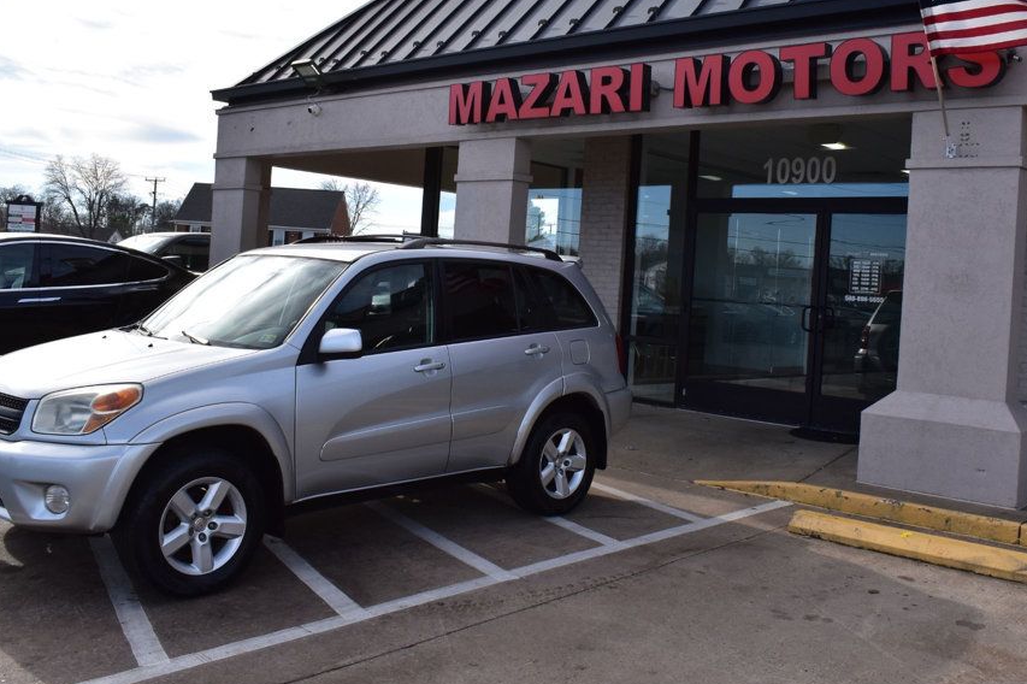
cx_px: 554
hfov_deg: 53.1
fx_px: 1027
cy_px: 283
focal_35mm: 36
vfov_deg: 36.7
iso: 360
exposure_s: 1/500
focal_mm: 20
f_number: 11
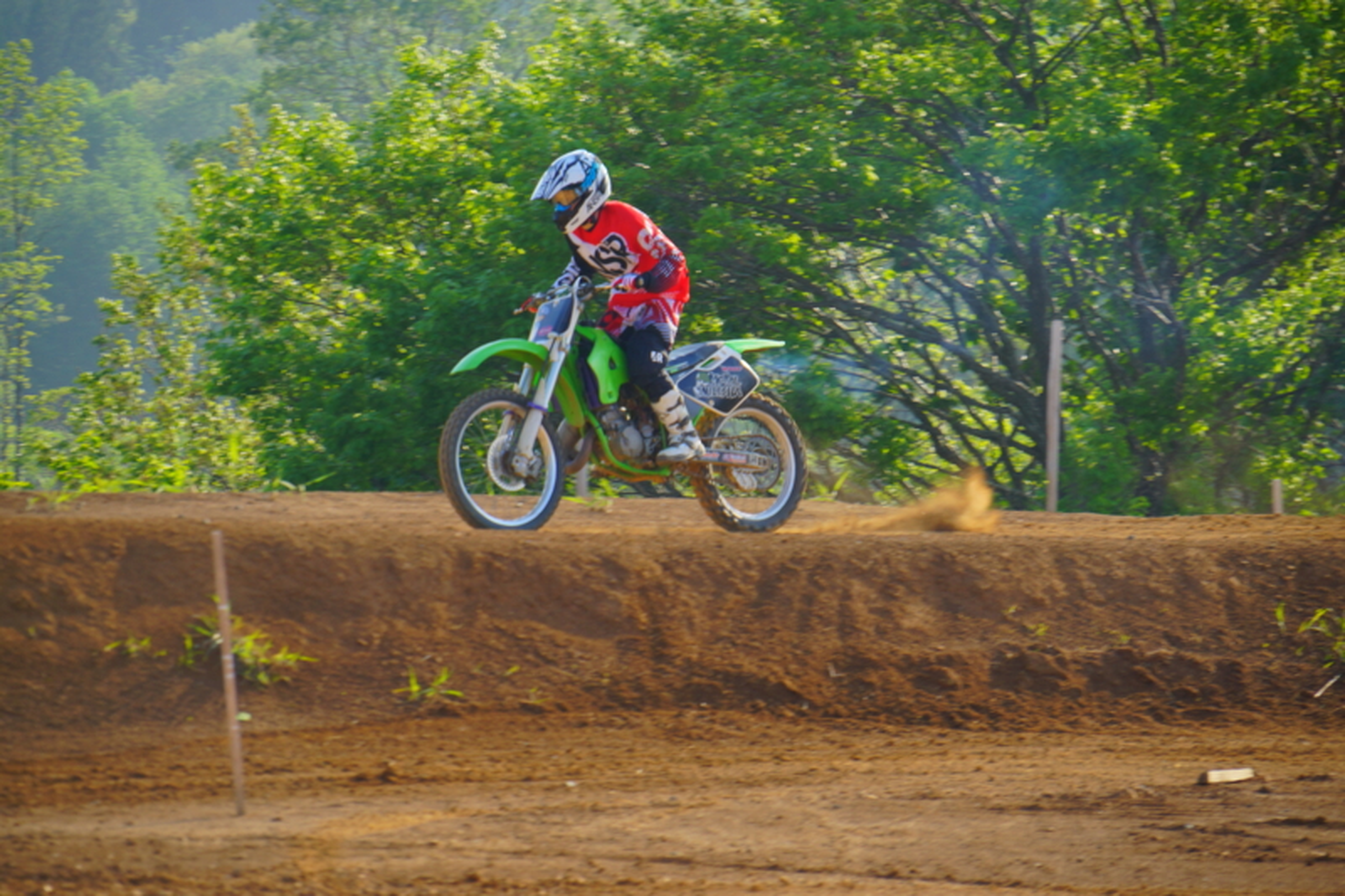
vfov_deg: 4.6
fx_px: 11205
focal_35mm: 300
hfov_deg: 6.9
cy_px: 448
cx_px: 672
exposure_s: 1/320
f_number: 6.3
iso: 125
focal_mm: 200
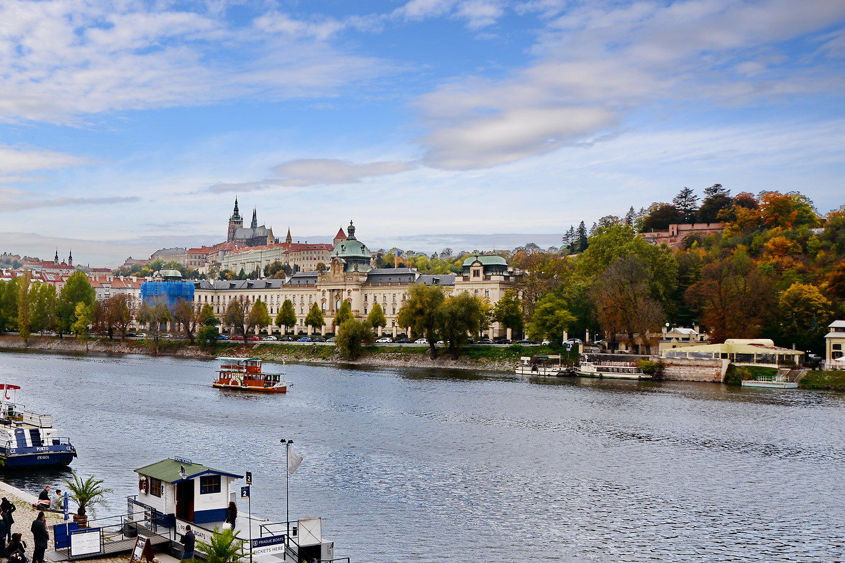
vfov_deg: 31.9
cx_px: 226
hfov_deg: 45.0
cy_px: 278
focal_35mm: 42
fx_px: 986
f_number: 5.6
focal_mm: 24
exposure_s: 1/640
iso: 100
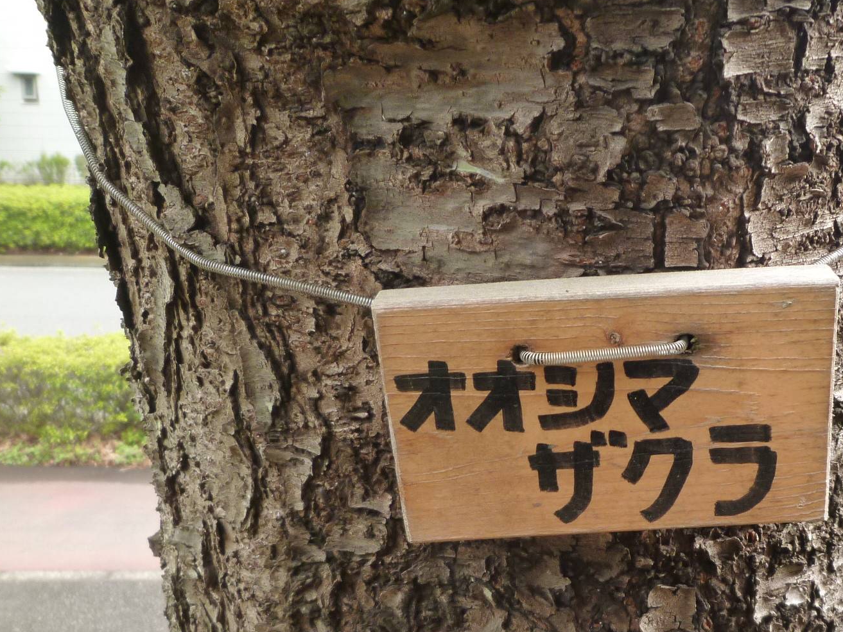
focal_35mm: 39
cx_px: 598
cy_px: 483
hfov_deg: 46.7
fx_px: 950
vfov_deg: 35.9
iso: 125
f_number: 2.8
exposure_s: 1/125
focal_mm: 4.5
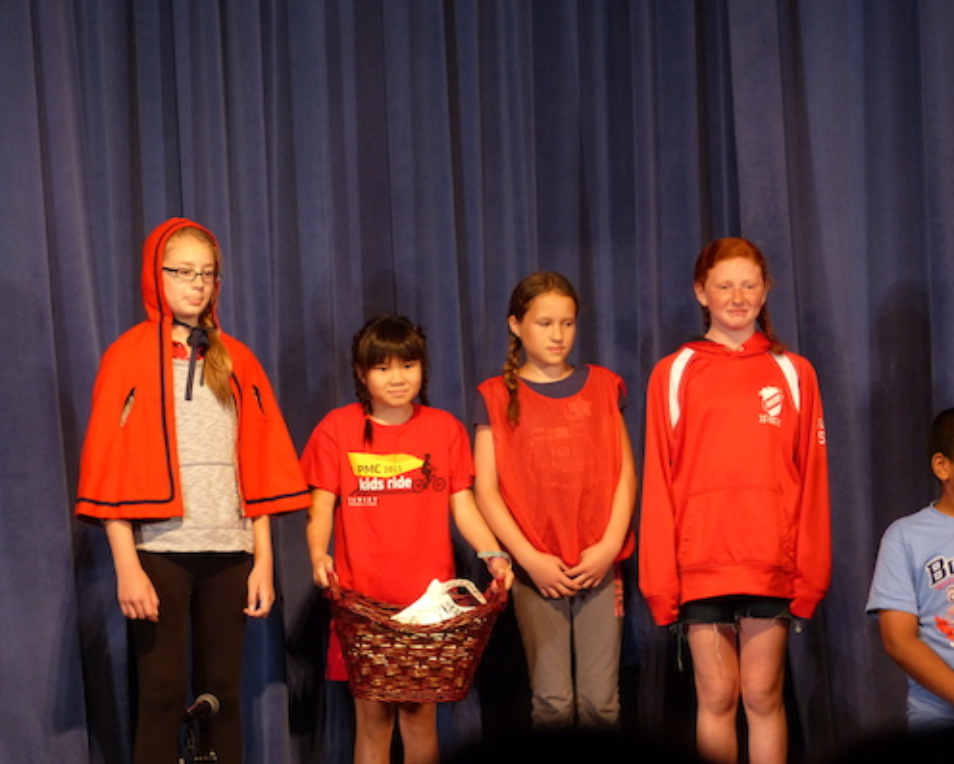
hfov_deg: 7.4
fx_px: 7371
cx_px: 455
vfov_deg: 5.9
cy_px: 381
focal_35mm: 261
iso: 400
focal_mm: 44.8
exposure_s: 1/60
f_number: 2.8
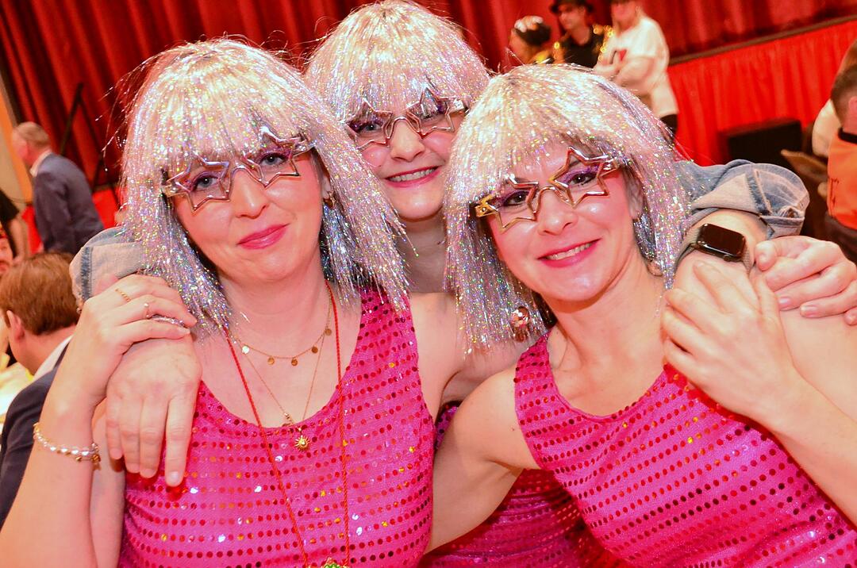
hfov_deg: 41.2
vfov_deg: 28.0
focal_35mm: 48
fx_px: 1141
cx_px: 428
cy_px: 284
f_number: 5.6
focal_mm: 32
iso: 3200
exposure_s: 1/25
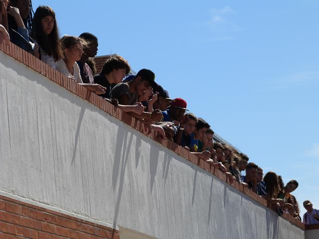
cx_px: 160
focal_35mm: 196
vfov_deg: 7.6
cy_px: 120
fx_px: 1806
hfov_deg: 10.1
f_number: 5.6
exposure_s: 1/1000
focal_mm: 35.3
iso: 100
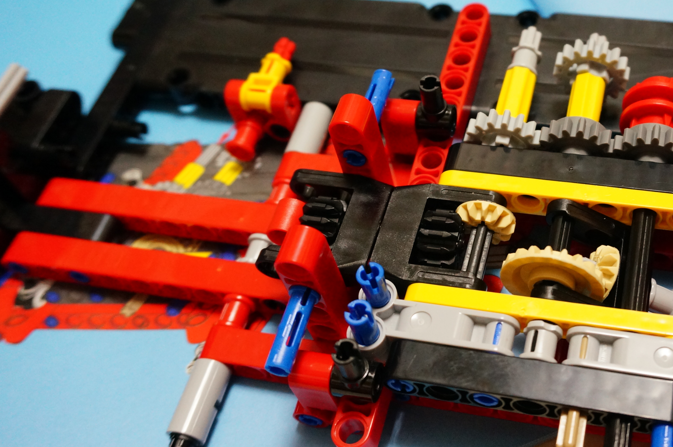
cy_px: 200
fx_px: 859
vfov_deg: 29.2
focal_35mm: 46
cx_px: 497
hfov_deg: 41.6
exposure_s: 1/40
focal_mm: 20
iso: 1600
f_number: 5
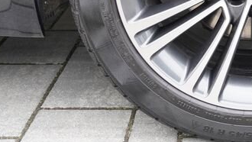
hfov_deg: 25.5
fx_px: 521
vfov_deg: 14.4
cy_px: -77
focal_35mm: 78
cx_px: 263
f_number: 4
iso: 200
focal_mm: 24
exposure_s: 1/60
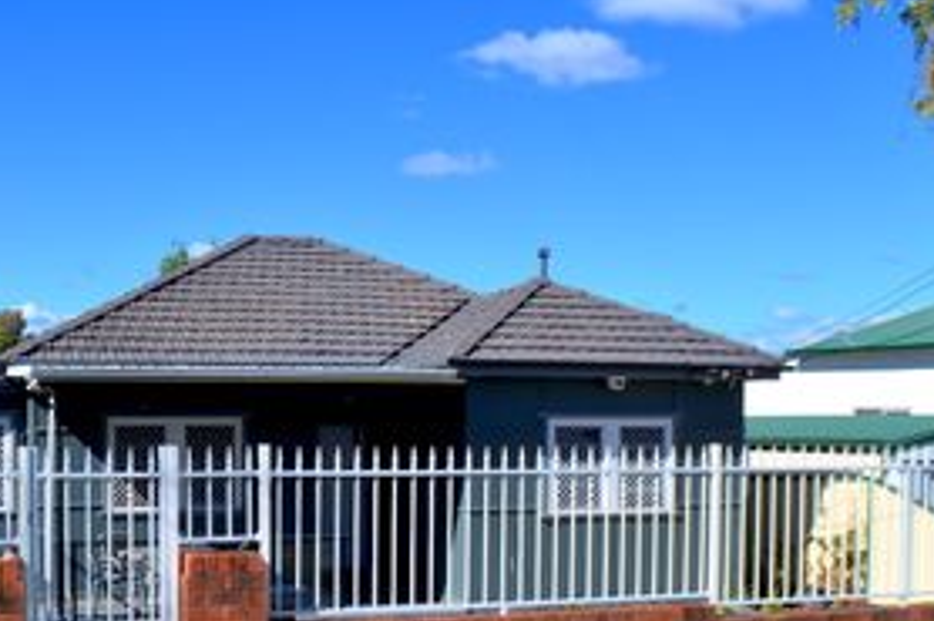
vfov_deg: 18.9
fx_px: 1841
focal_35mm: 71
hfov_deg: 28.0
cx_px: 225
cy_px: 519
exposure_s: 1/125
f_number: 11
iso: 125
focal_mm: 28
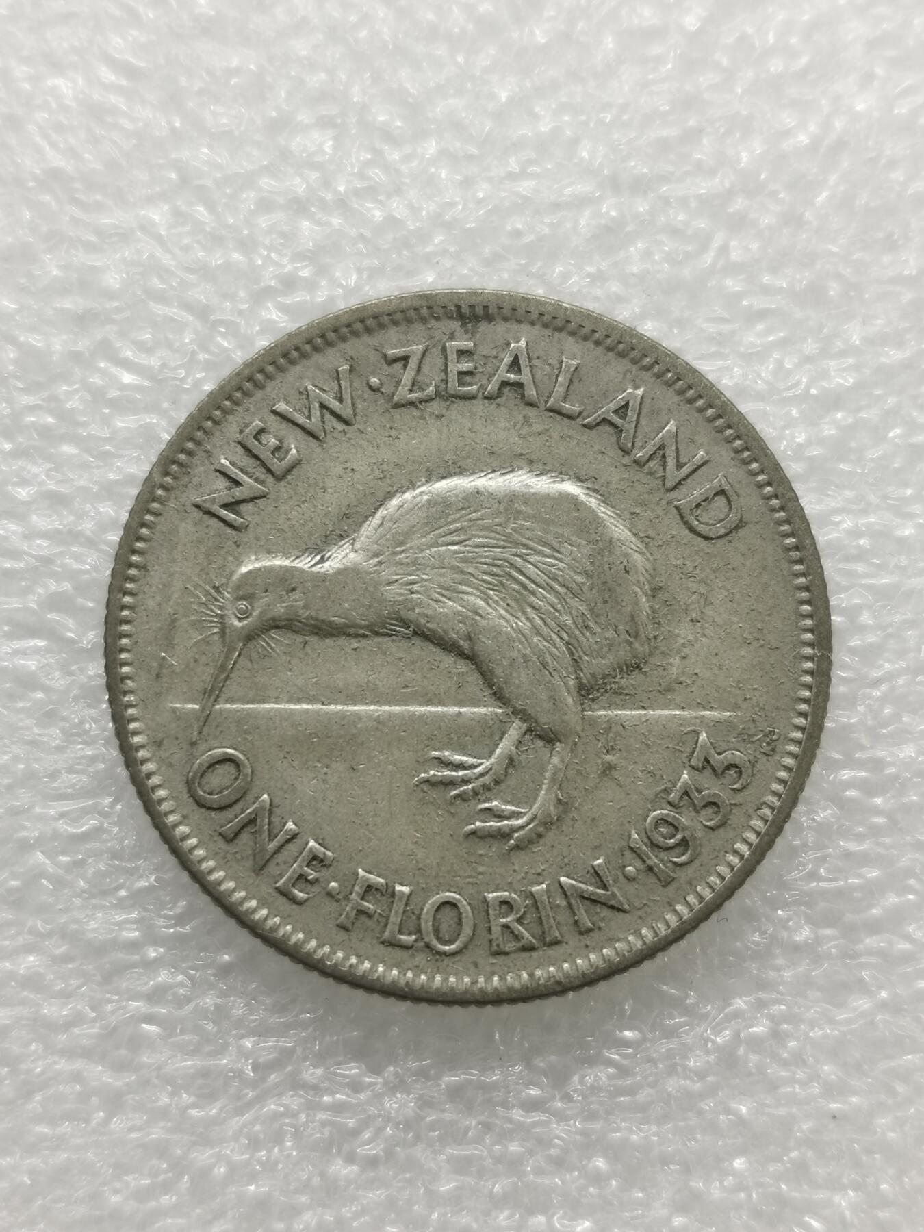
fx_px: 2349
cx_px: 462
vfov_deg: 29.4
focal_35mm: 66
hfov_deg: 22.3
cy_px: 616
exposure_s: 1/100
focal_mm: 5.56
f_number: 1.6
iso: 80
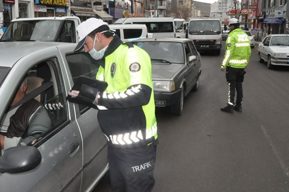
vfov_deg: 35.7
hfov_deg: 51.0
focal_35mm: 37
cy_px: 74
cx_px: 97
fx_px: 297
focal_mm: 18
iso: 2000
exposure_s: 1/200
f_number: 20
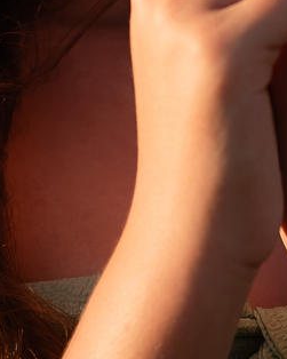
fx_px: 4855
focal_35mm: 457
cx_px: 281
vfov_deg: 4.2
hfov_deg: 3.4
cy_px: -40
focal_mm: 85
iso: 100
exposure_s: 1/2000
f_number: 3.2
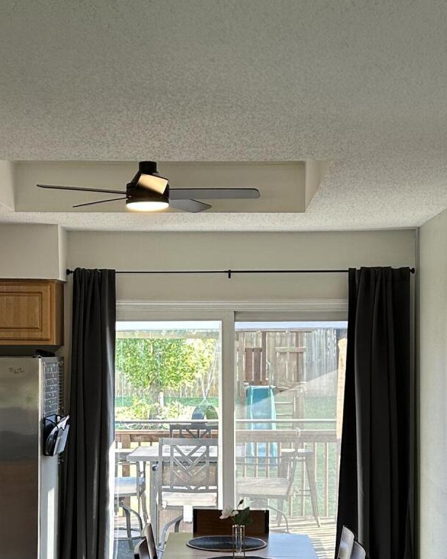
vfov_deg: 28.5
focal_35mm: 66
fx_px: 1092
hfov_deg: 23.1
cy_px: 383
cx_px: 188
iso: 80
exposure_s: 1/120
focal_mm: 5.7
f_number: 1.5
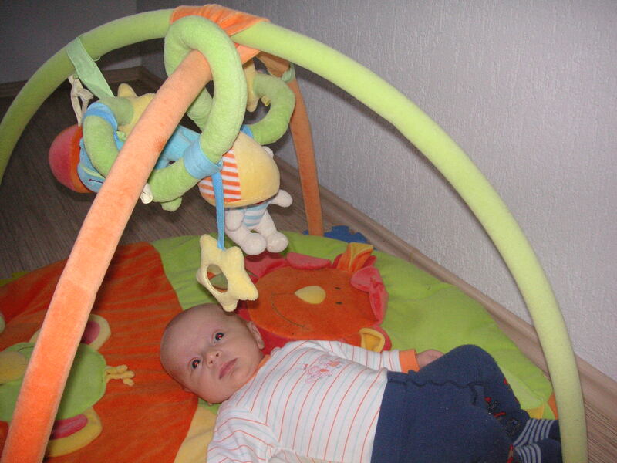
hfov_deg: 50.1
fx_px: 659
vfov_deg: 38.7
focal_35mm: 37
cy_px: 232
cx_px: 308
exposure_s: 1/45
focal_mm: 6.1
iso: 160
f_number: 2.8
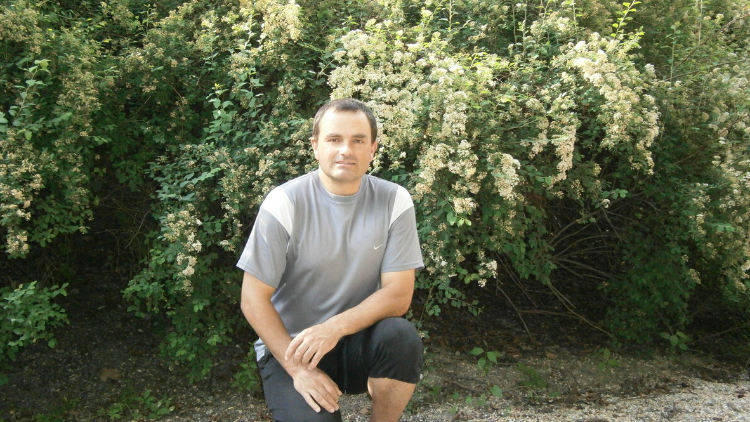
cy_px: 224
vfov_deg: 23.1
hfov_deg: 39.9
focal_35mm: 52
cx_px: 379
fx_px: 1034
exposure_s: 1/250
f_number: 3.4
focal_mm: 8.3
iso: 400
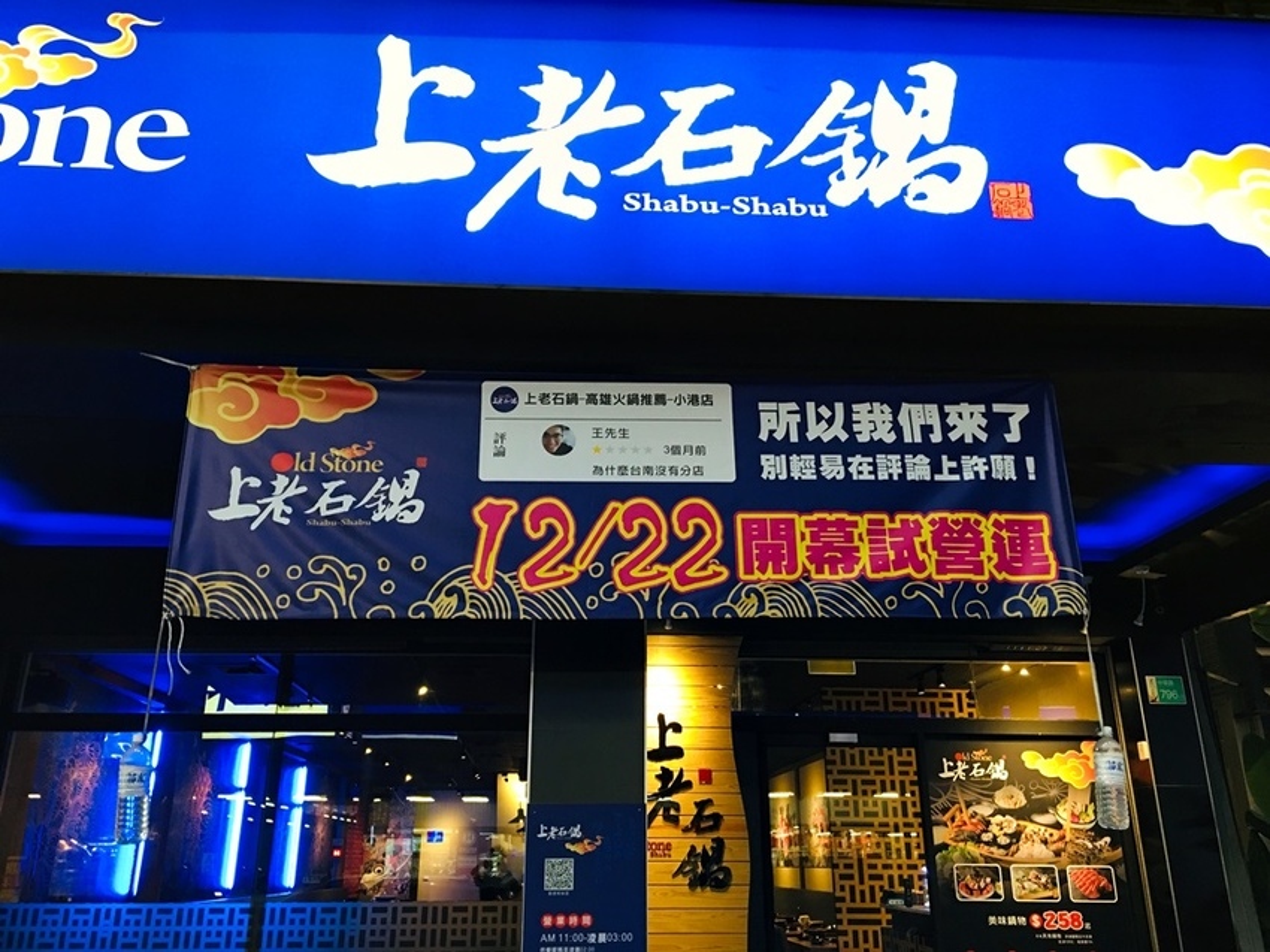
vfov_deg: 48.2
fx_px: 1064
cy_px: 476
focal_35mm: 29
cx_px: 635
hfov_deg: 61.7
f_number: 2.2
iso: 64
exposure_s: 1/15
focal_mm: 4.15
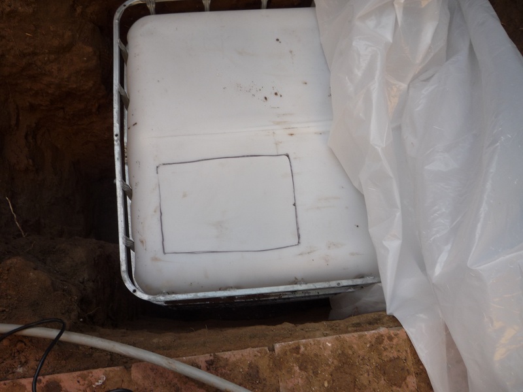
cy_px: 196
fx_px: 453
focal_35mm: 30
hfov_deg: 60.0
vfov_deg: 46.8
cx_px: 262
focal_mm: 5.2
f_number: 3.3
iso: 100
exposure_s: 1/60
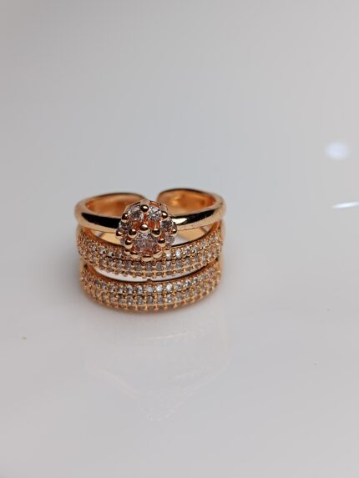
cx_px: 180
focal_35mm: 42
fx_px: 581
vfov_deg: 44.8
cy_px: 239
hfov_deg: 34.4
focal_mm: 3.98
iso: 50
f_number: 1.8
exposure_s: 1/385
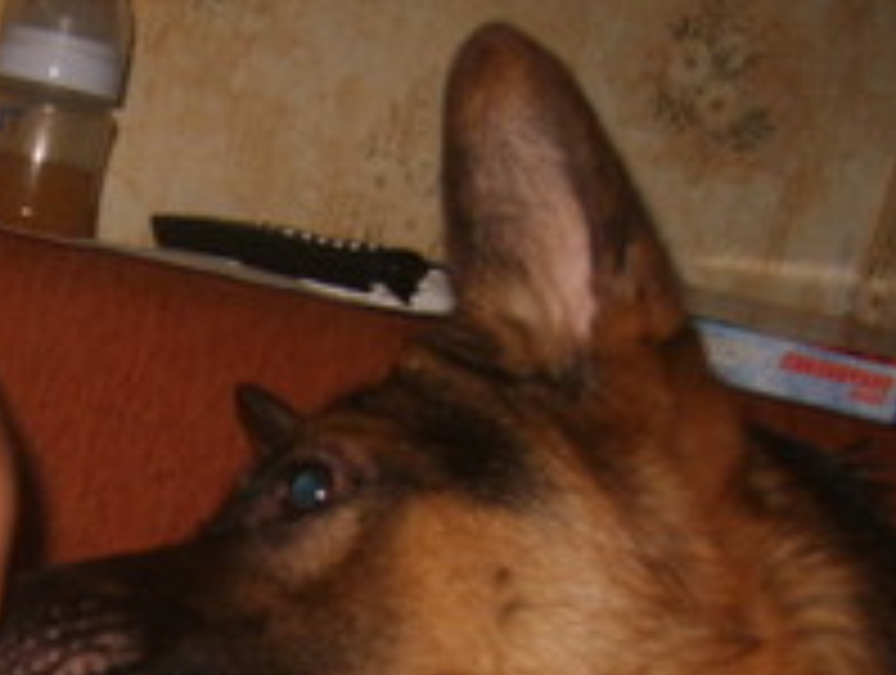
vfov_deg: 18.1
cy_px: 711
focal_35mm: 79
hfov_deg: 24.0
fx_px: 2049
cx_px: 81
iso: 100
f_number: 2.8
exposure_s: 1/30
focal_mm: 7.4
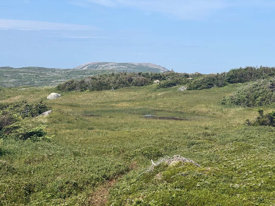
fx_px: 612
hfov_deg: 25.3
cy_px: 103
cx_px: 138
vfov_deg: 19.1
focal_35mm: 77
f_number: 2.8
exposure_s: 1/951
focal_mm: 9
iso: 25
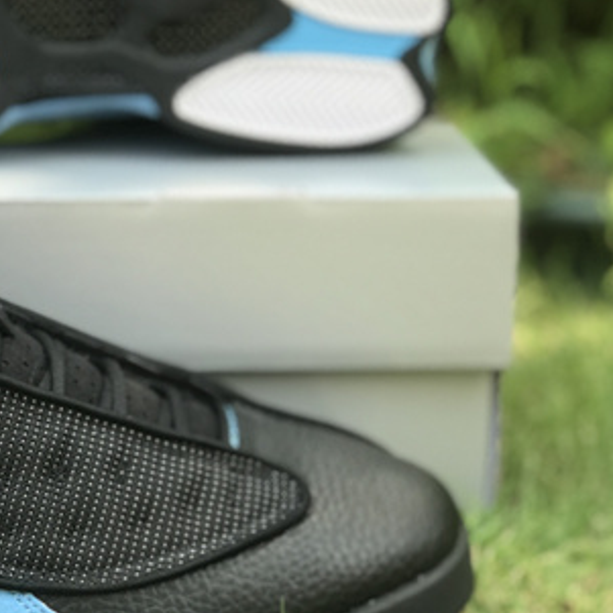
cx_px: -2
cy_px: 247
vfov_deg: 14.1
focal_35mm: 124
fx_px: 2484
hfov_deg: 13.9
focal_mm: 6.6
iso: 20
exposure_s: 1/100
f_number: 2.8
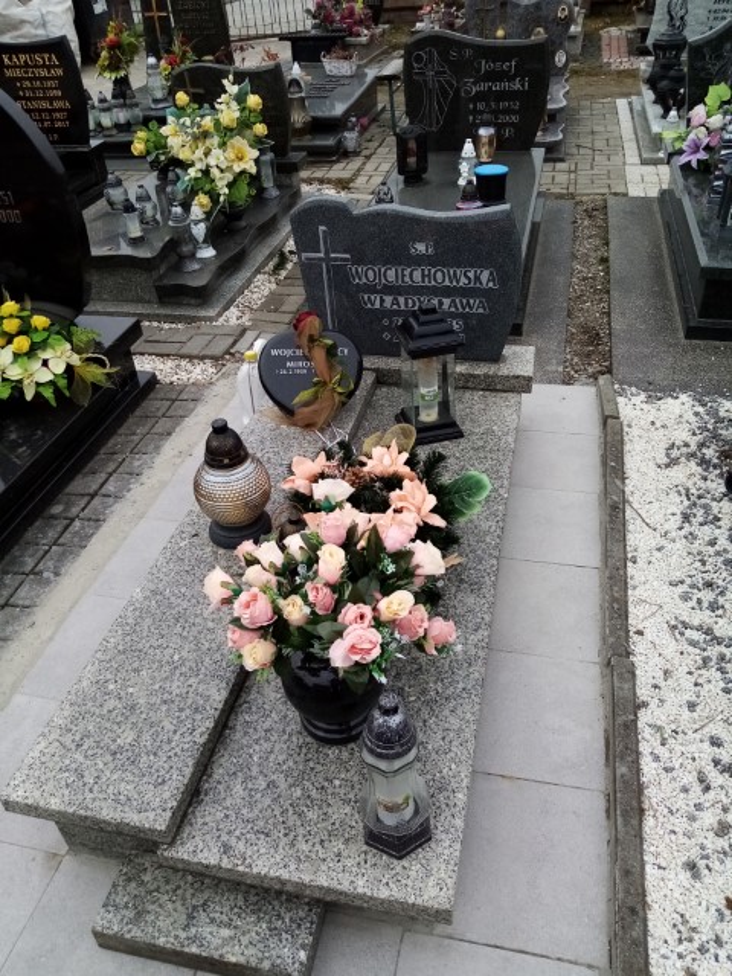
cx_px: 366
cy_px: 488
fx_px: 733
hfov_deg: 53.1
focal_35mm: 26
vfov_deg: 67.3
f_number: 1.8
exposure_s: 1/677
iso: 104
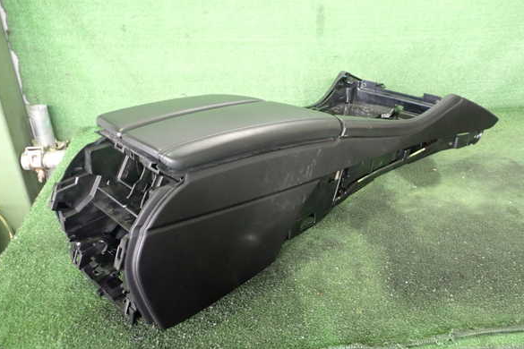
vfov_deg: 41.1
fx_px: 466
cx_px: 262
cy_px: 179
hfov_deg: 58.7
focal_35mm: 32
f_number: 2.3
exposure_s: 1/30
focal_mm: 5.4
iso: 640
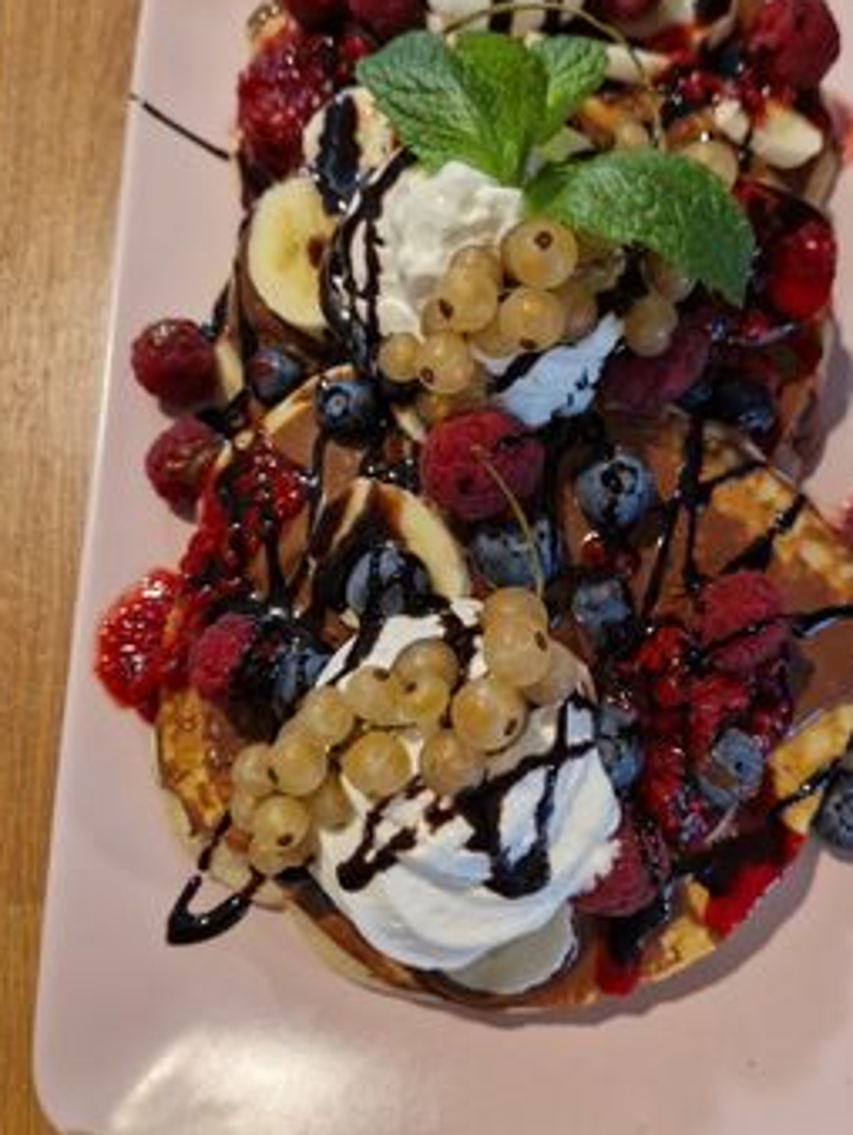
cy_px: 537
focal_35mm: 29
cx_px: 497
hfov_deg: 48.1
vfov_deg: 61.6
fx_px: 952
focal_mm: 5.4
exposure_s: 1/100
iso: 640
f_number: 1.8
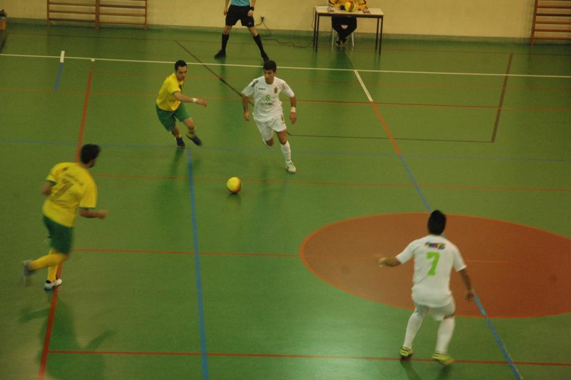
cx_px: 286
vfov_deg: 13.0
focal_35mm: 105
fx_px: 1664
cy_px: 190
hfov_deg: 19.5
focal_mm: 70
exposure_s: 1/60
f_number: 5
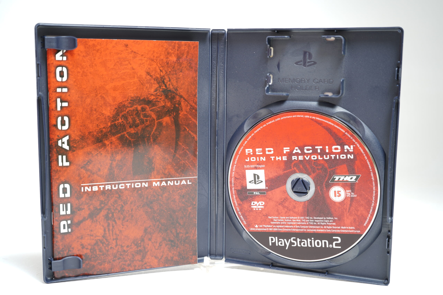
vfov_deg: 31.9
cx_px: 222
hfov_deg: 46.4
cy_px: 148
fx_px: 517
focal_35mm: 42
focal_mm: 42
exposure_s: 1/1.25
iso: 64
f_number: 5.6
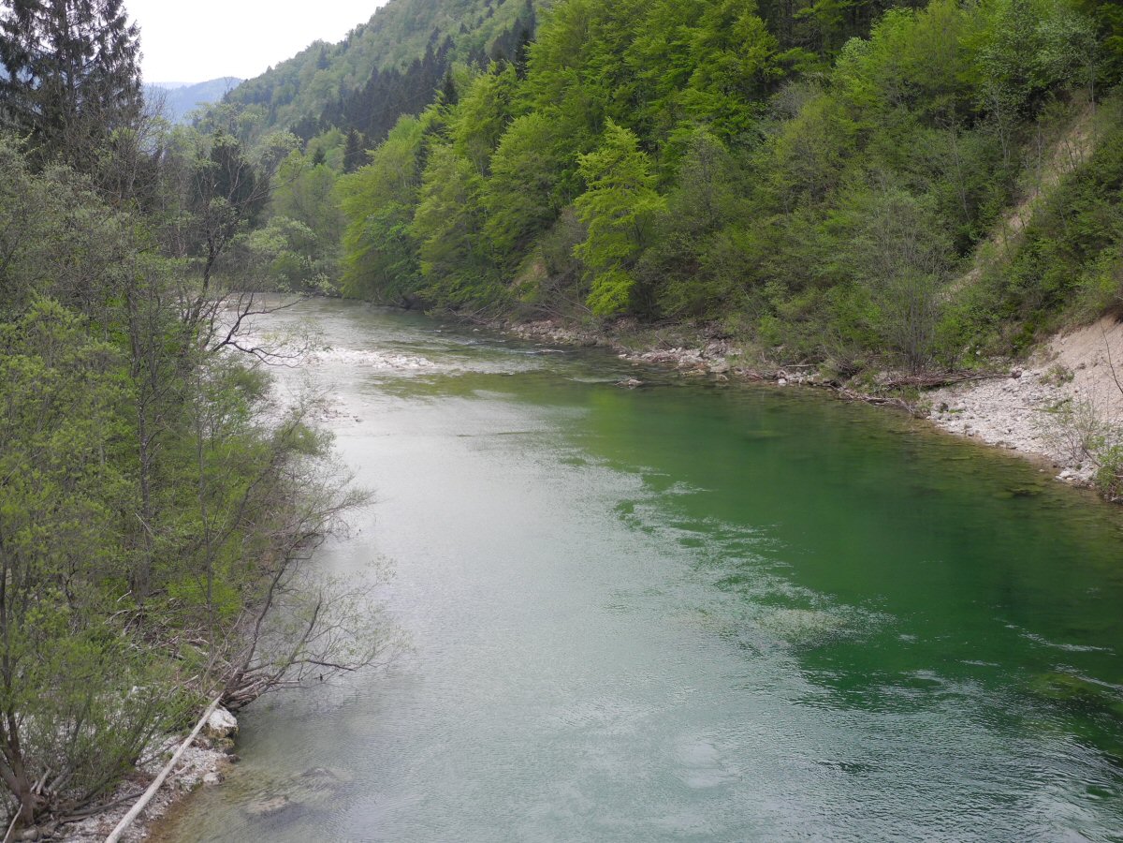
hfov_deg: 38.2
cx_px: 562
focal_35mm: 50
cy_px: 422
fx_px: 1622
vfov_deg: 29.1
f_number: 3.5
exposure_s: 1/118
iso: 100
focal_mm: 10.7
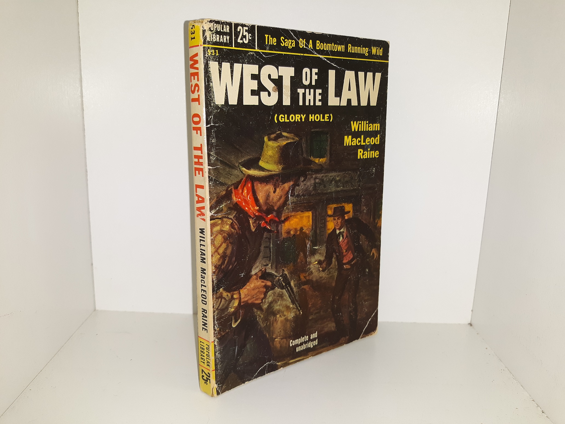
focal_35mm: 28
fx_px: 457
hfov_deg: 63.4
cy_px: 212
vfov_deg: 49.7
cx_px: 282
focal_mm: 3.7
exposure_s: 1/148
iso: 40
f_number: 1.7
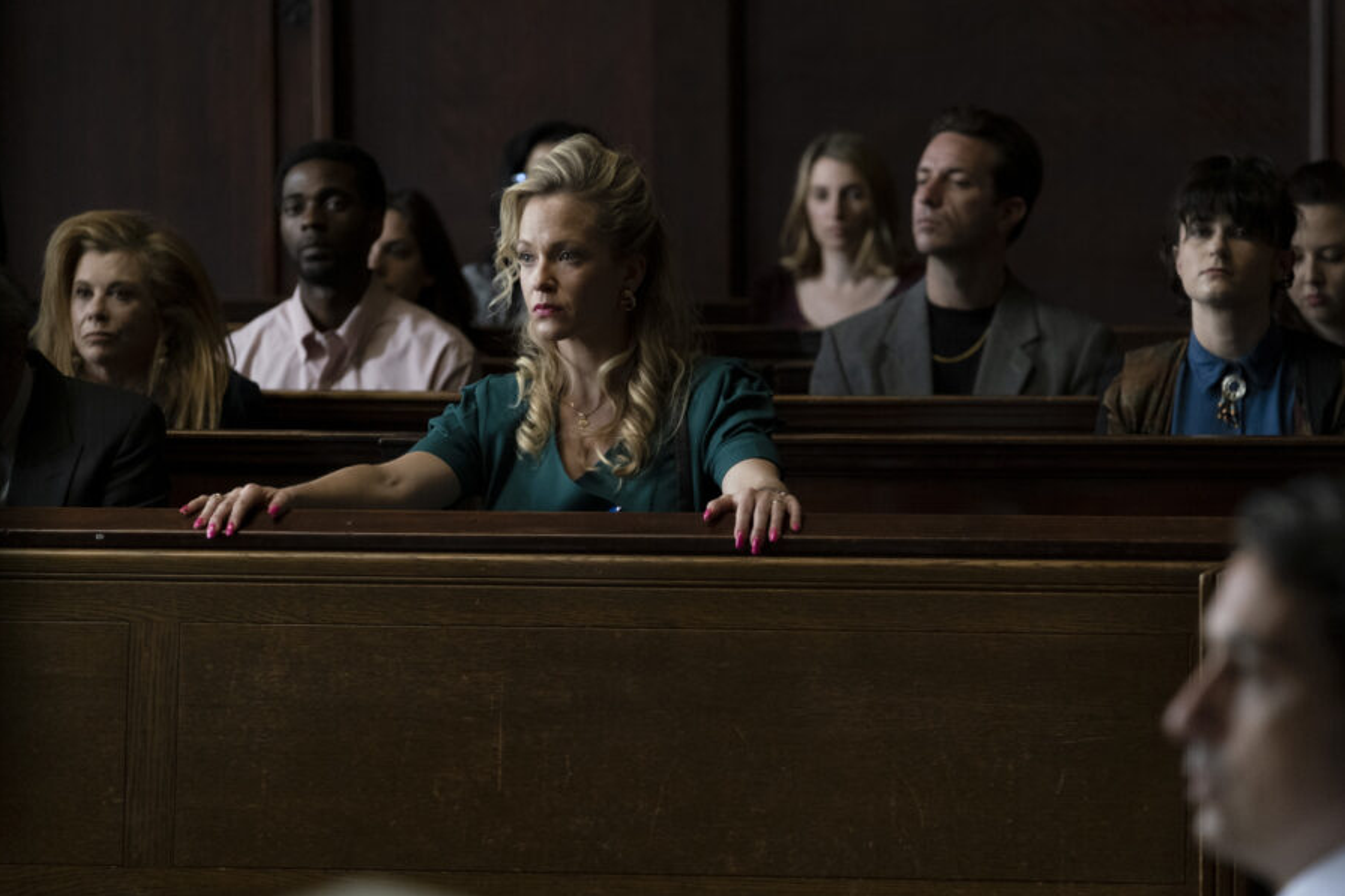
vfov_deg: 6.5
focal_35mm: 211
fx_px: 7881
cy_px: 449
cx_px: 672
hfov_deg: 9.8
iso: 3200
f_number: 3.6
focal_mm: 140
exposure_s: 1/250
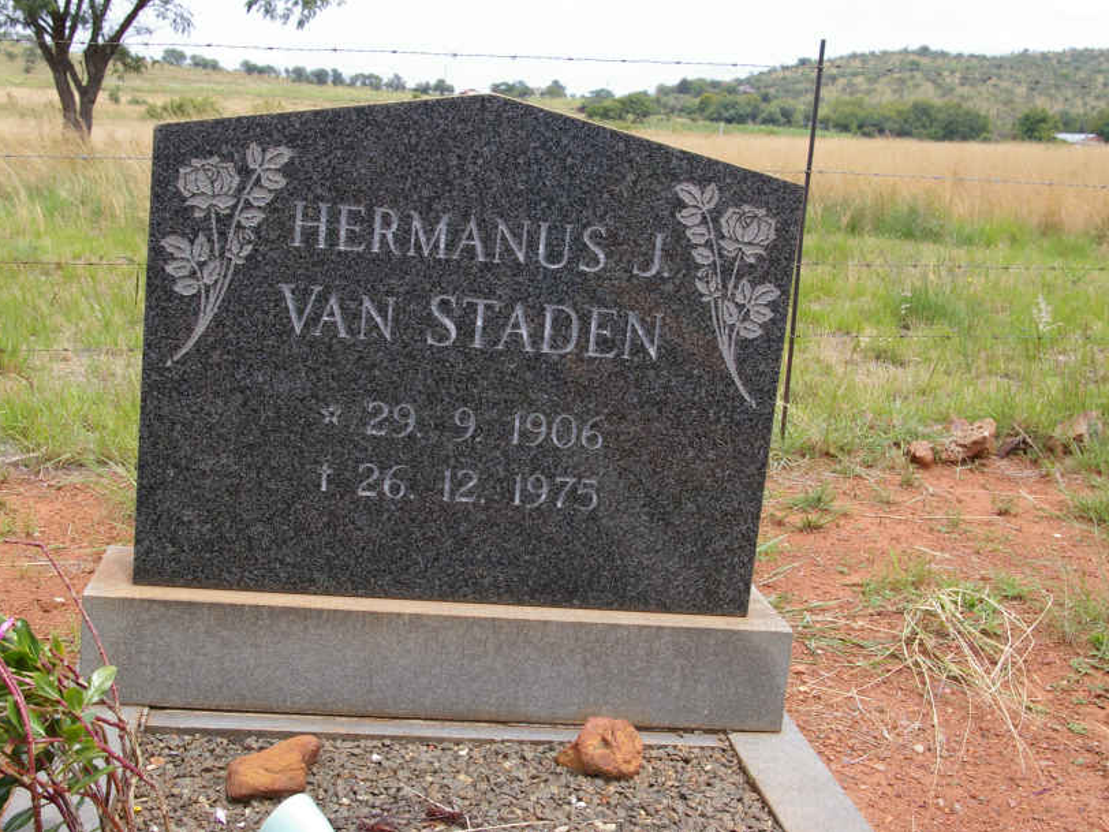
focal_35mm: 43
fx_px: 1378
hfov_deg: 43.8
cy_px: 411
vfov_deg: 33.6
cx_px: 511
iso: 200
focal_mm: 26
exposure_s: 1/250
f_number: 8
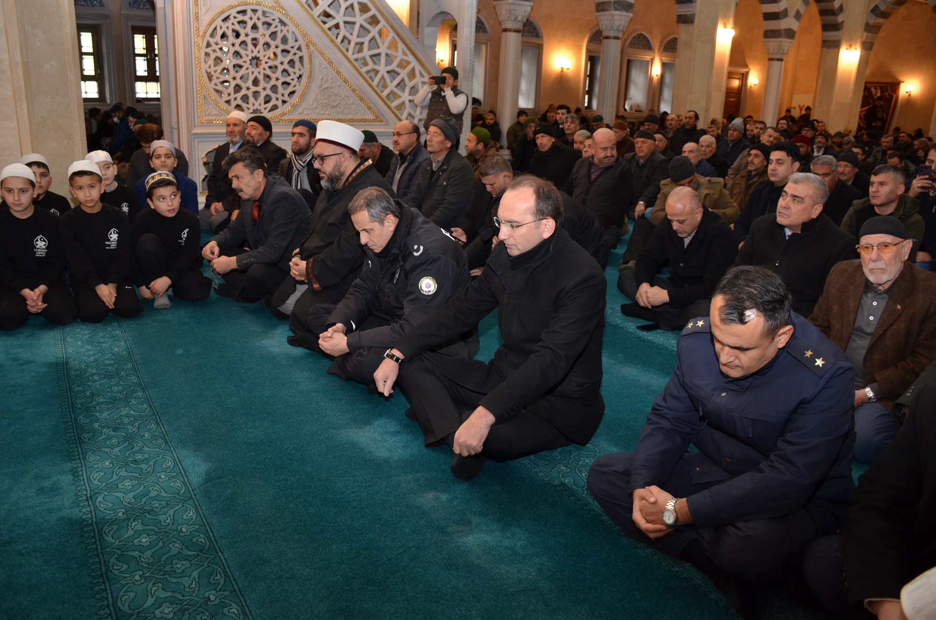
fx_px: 700
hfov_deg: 67.5
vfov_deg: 47.7
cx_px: 468
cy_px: 310
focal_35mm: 27
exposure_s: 1/60
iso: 800
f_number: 4
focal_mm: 18
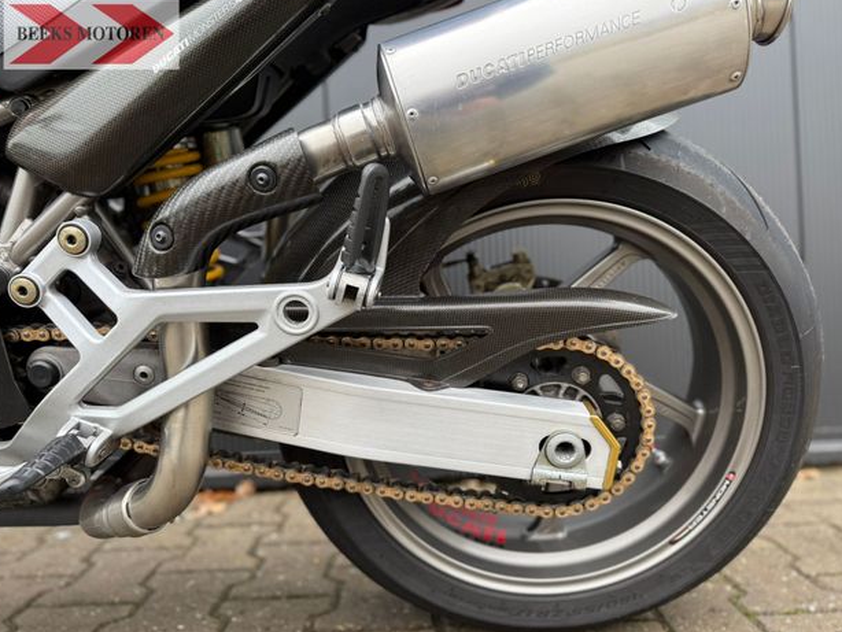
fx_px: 608
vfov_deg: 54.9
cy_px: 307
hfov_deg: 69.4
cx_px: 418
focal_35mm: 25
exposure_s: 1/121
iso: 200
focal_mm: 6.76
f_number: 1.78
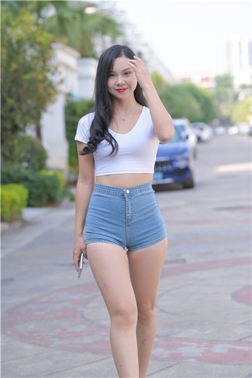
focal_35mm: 110
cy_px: 189
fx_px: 1155
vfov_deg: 18.6
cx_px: 126
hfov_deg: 12.5
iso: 400
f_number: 4
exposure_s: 1/1000
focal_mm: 110
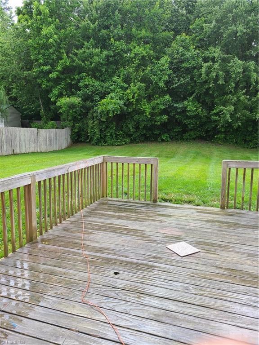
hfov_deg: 53.1
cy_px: 172
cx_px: 130
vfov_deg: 67.3
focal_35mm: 26
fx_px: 259
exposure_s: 1/332
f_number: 1.8
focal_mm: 5.4
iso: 40
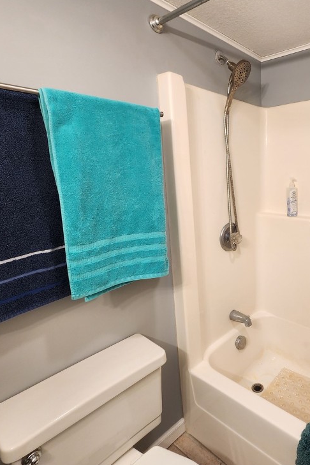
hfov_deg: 58.4
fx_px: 245
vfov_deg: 86.9
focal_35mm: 19
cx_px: 258
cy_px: 226
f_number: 2.2
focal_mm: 2.2
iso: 100
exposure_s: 1/60
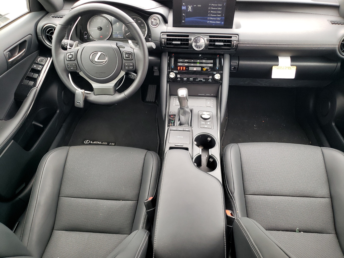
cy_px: 129
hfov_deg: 67.3
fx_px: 258
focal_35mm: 26
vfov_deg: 53.1
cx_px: 172
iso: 87
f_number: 1.5
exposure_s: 1/120
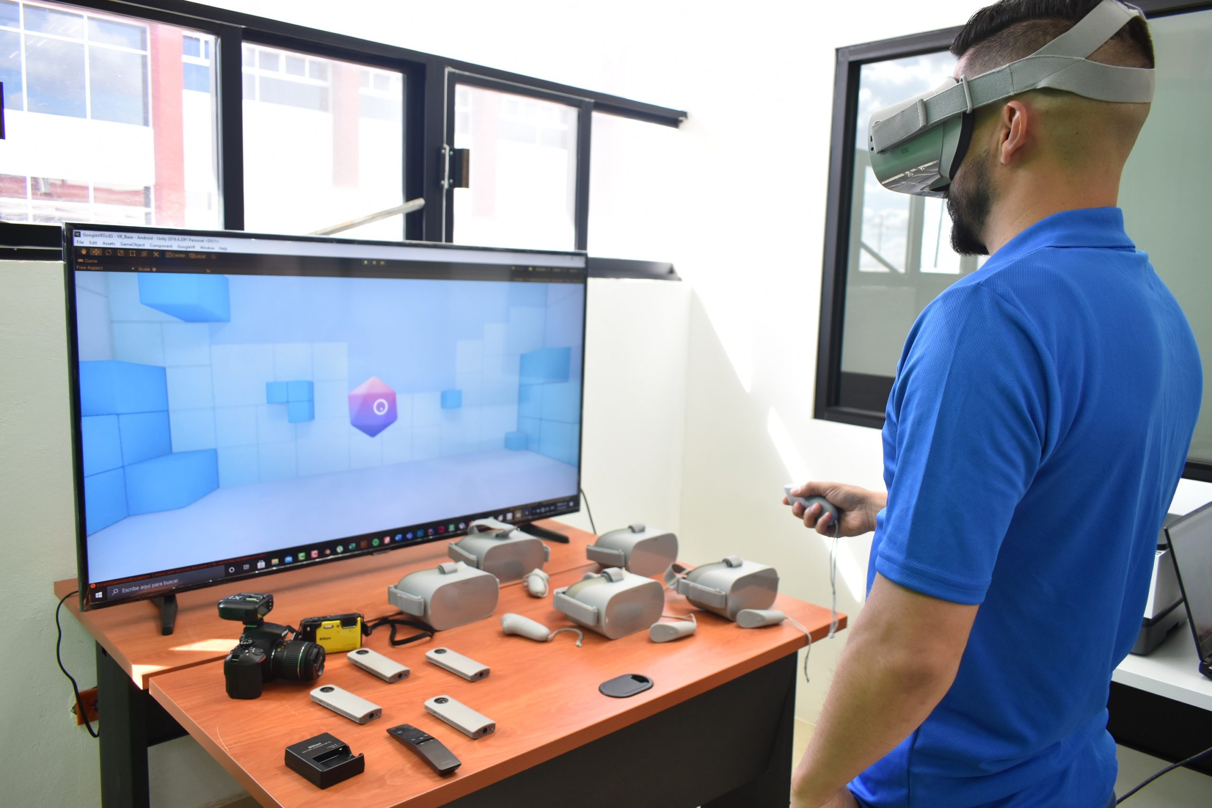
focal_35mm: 27
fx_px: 909
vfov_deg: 47.9
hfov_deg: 67.4
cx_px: 606
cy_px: 404
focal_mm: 18
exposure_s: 1/60
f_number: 3.5
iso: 500
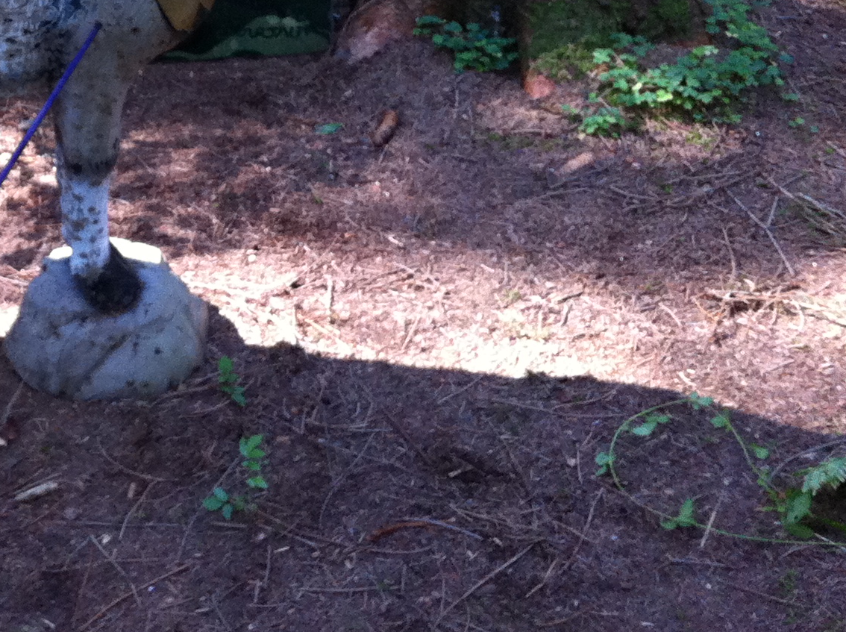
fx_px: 1952
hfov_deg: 23.4
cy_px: -25
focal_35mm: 80
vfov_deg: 17.9
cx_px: -7
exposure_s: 1/15
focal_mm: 3.85
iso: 160
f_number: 2.8
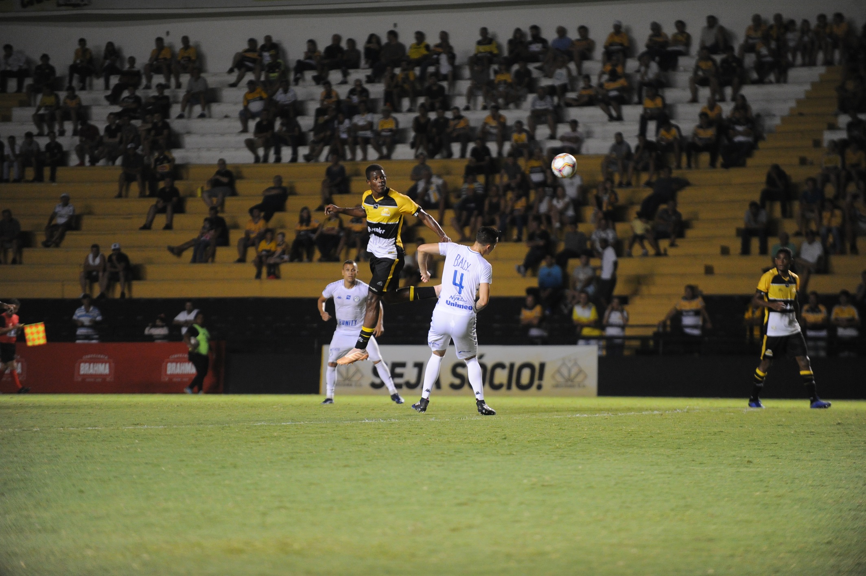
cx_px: 433
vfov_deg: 6.9
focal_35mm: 200
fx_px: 4808
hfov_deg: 10.3
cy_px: 288
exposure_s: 1/1000
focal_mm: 200
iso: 5000
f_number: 2.8
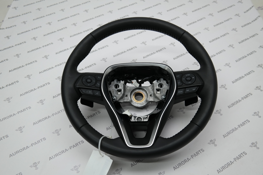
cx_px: 132
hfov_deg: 53.1
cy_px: 88
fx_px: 263
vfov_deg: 36.9
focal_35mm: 36
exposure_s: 1/100
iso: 200
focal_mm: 24
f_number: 4
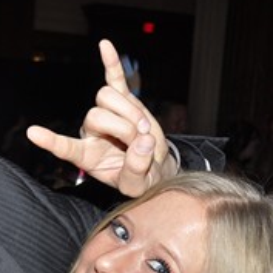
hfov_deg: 18.6
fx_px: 776
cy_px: 211
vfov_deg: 19.8
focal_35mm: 87
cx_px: -80
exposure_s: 1/60
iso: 400
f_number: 5
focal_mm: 22
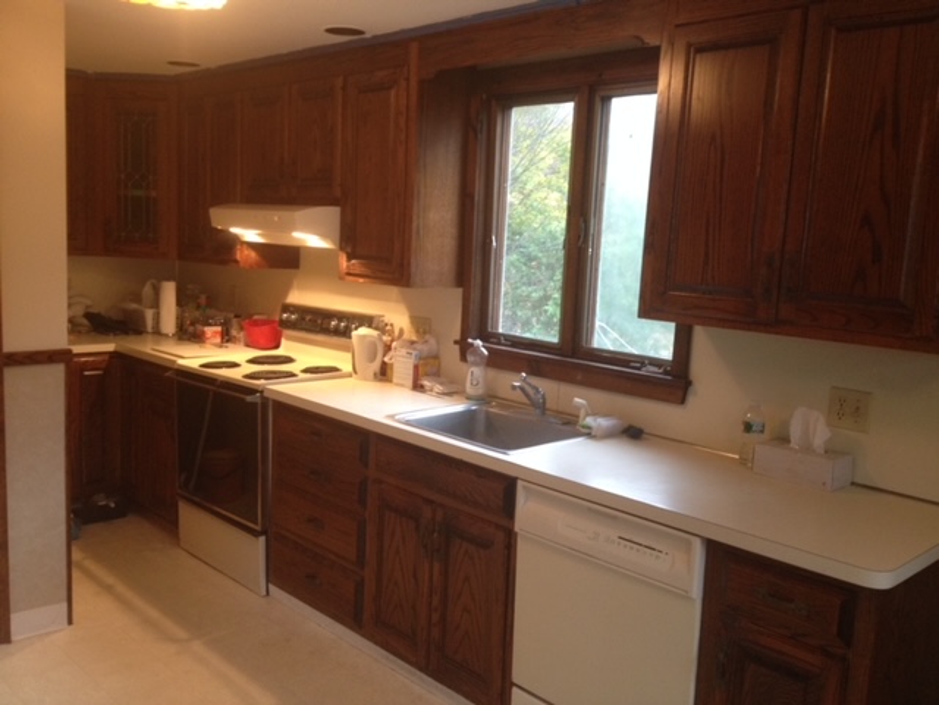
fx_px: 949
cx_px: 470
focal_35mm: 35
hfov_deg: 52.6
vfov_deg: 40.7
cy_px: 352
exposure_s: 1/20
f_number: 2.4
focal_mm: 4.28
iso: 160
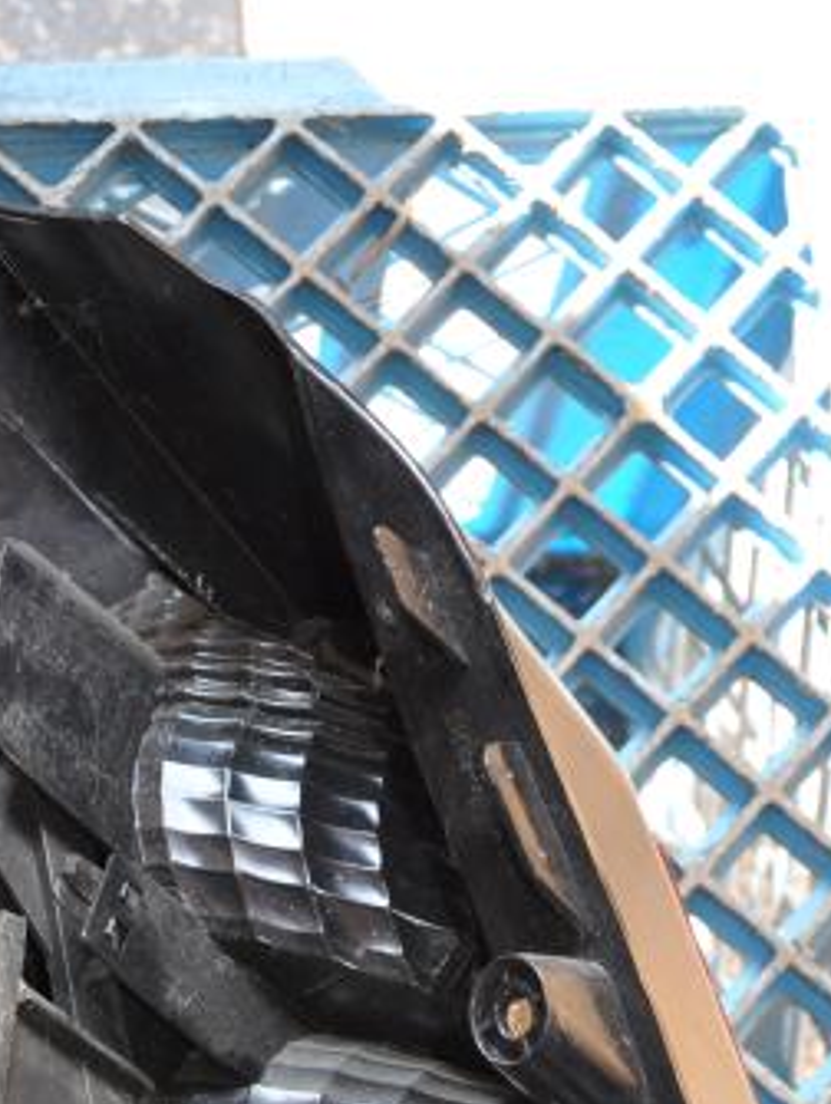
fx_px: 3099
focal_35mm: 97
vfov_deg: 19.4
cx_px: 267
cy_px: 1201
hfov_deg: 15.2
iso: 640
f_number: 4.2
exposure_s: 1/125
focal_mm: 30
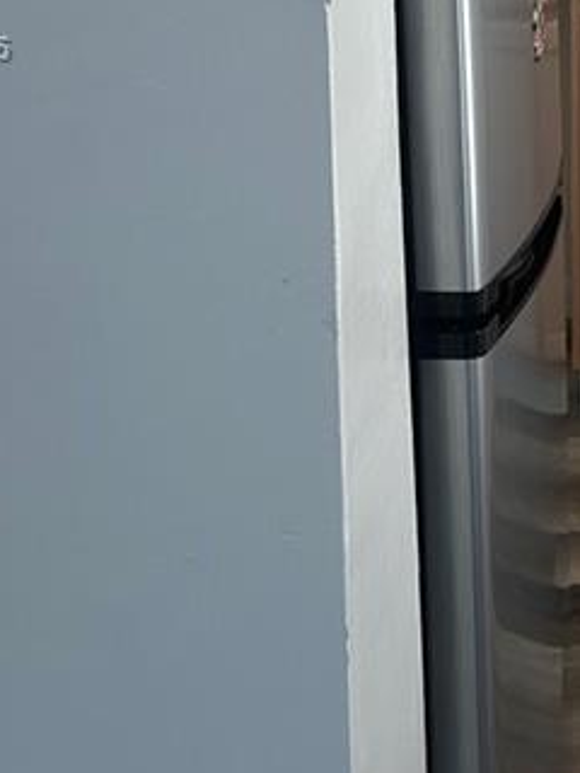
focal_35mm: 90
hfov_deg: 15.9
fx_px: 2011
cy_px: 51
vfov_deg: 21.2
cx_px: 655
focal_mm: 6.86
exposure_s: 1/464
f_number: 1.78
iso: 80
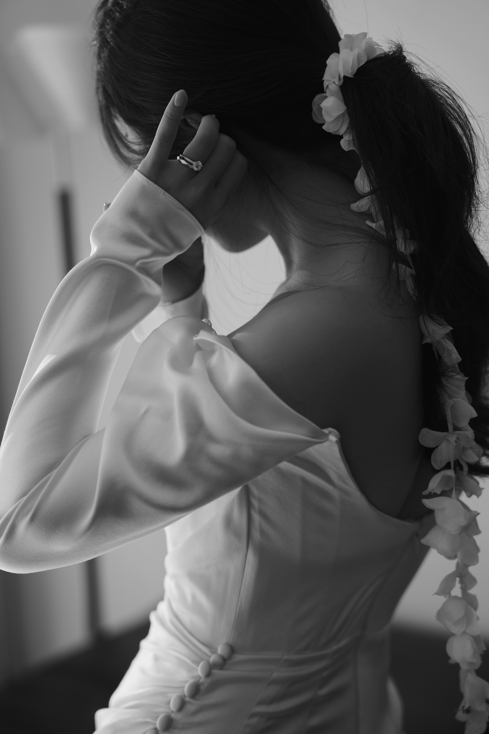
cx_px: 244
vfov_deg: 28.8
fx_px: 1426
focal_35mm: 70
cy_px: 367
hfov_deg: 19.5
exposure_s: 1/40
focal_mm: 70
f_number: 2.8
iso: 400
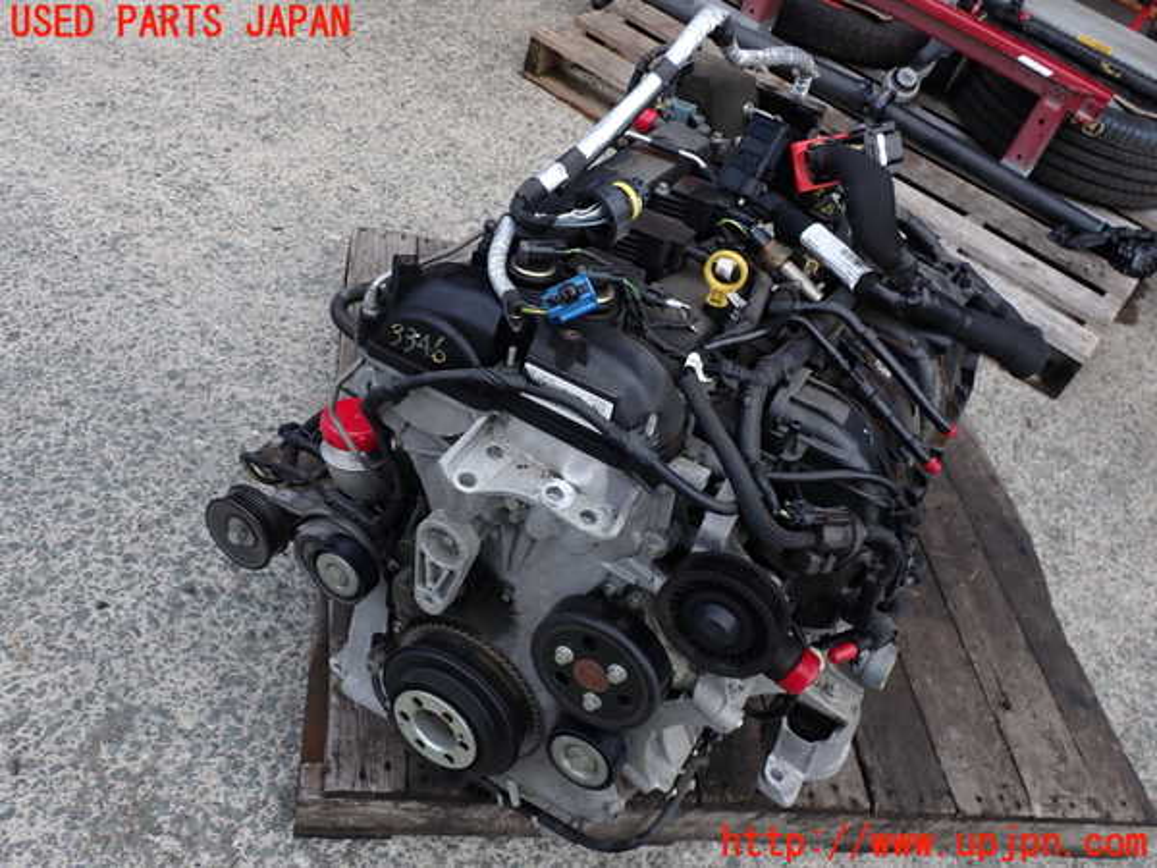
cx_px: 578
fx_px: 1003
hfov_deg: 60.0
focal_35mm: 30
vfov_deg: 46.8
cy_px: 434
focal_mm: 5.4
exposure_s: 1/400
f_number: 3.2
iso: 100
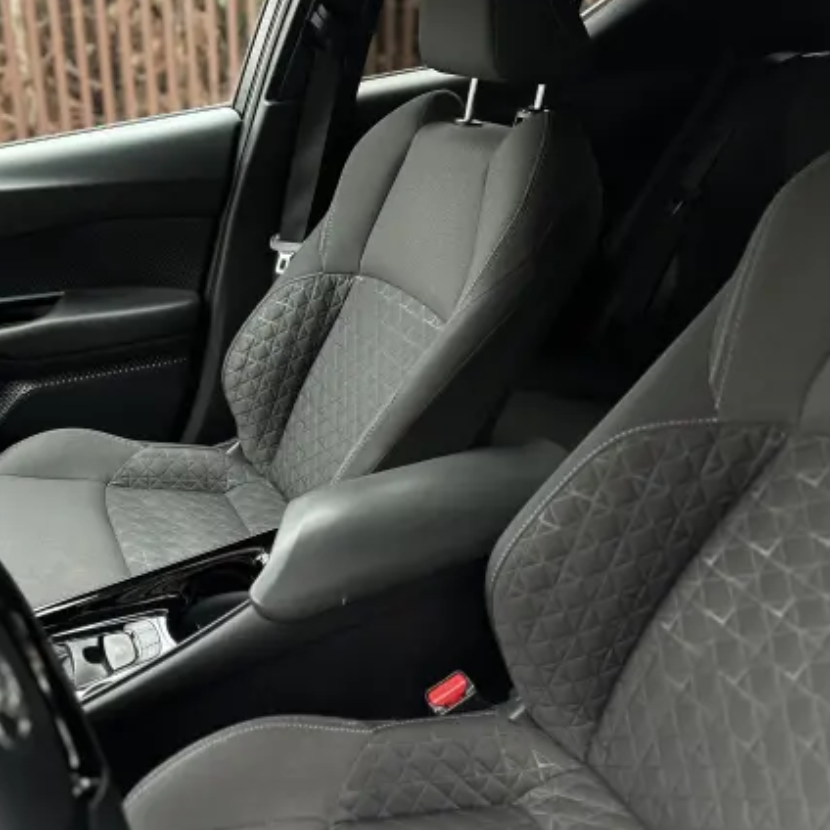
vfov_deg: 51.0
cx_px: 217
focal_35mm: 32
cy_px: 364
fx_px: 868
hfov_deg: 49.3
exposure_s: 1/50
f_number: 1.78
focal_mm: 6.86
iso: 400
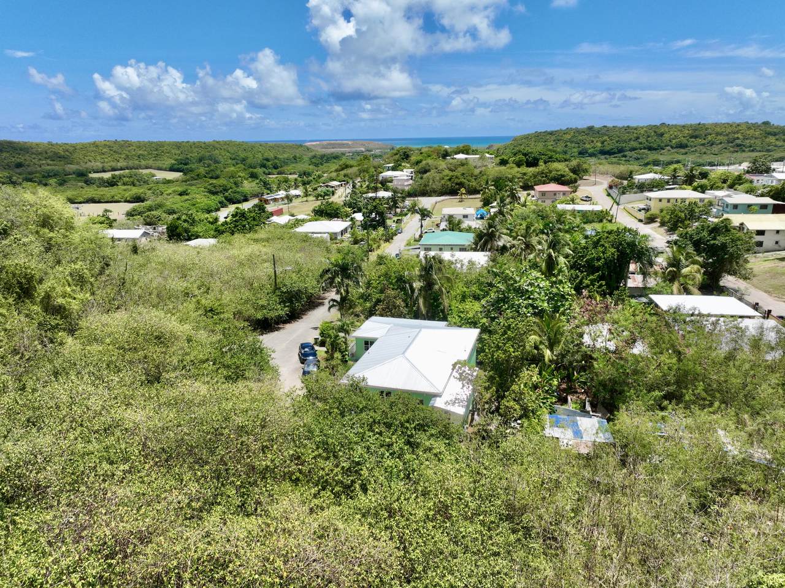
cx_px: 392
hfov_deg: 71.6
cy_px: 294
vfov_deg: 56.8
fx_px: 544
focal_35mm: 24
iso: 140
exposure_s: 1/2500
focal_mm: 12.29
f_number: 2.8
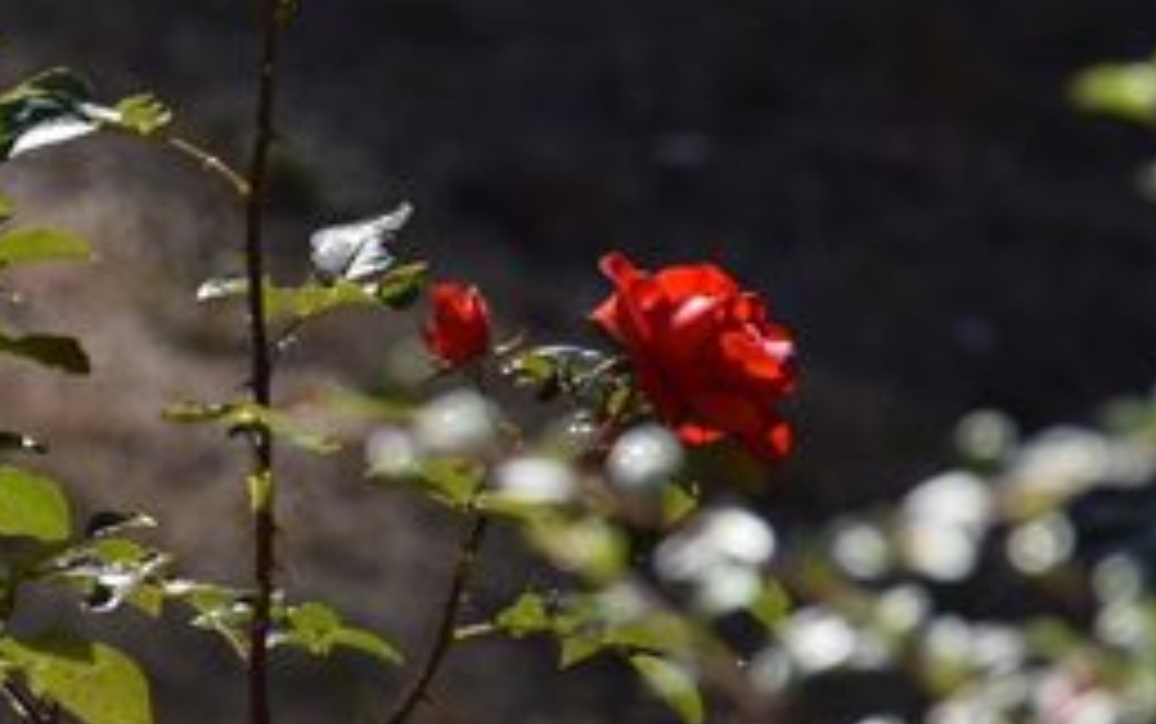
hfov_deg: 4.7
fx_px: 14066
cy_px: 351
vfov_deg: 2.9
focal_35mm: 446
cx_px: -72
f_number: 7.1
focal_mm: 125
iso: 100
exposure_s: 1/200
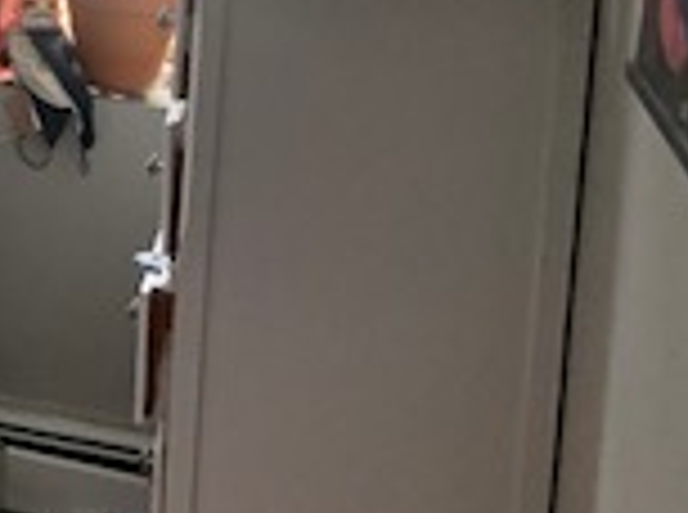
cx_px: -589
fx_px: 2161
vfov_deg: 13.0
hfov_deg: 15.3
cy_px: -176
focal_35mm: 109
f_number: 1.8
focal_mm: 4.25
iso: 125
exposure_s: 1/60
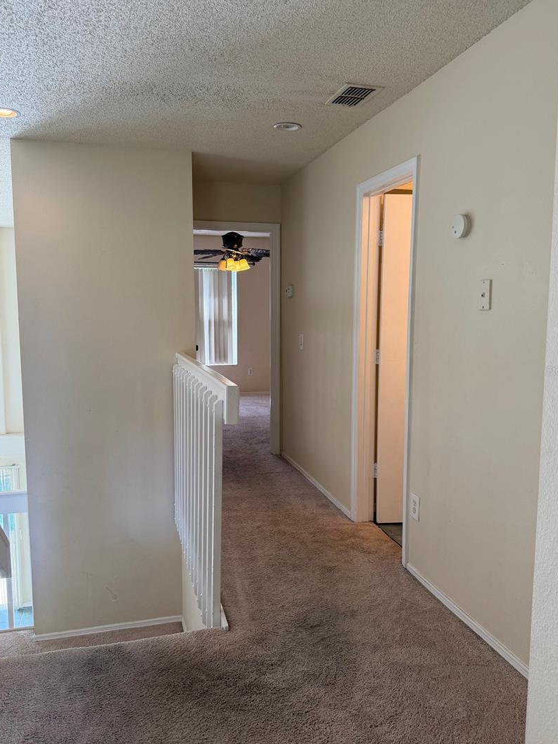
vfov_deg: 65.3
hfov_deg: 51.3
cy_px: 370
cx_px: 282
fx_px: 580
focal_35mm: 27
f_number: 1.78
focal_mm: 6.76
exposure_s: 1/160
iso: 125
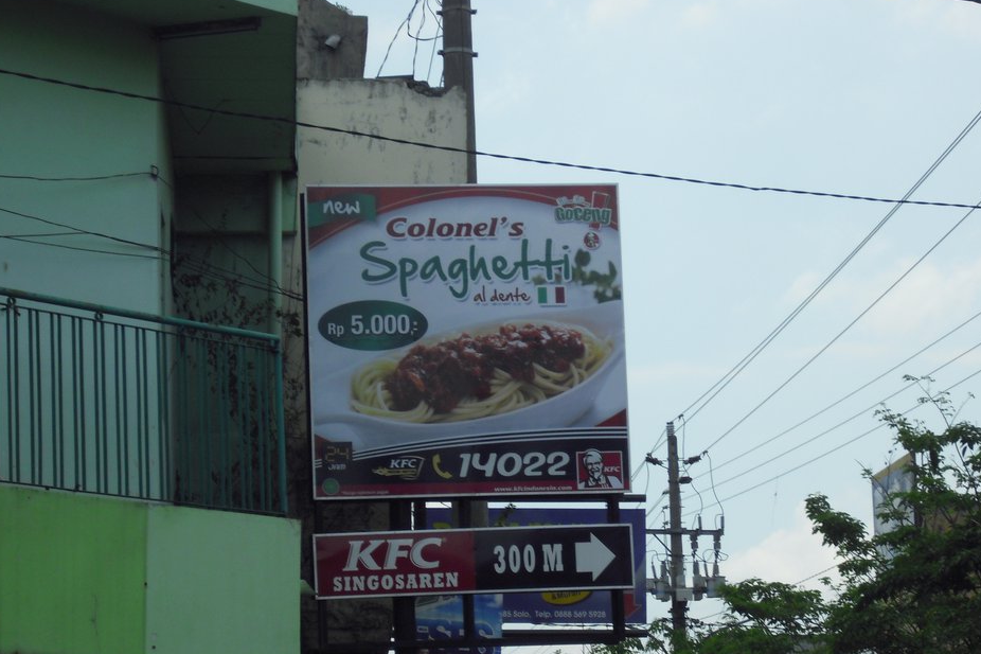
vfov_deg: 10.5
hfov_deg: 15.8
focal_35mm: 130
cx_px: 496
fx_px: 3542
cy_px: 357
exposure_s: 1/80
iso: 100
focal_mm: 18.6
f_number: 14.7
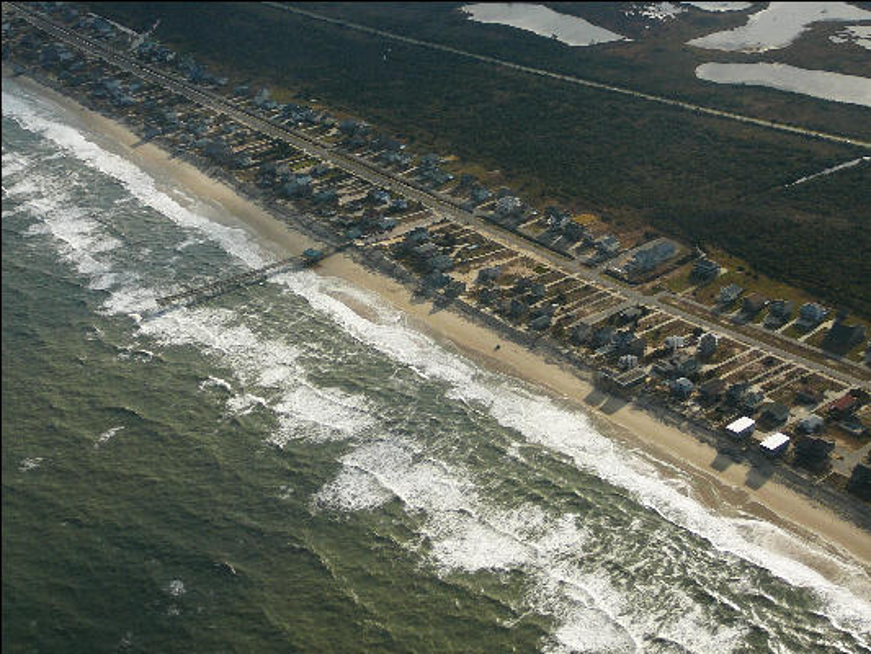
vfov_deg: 29.7
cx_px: 436
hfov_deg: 38.9
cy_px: 327
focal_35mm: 49
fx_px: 1233
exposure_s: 1/800
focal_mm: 7.3
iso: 80
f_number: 3.4
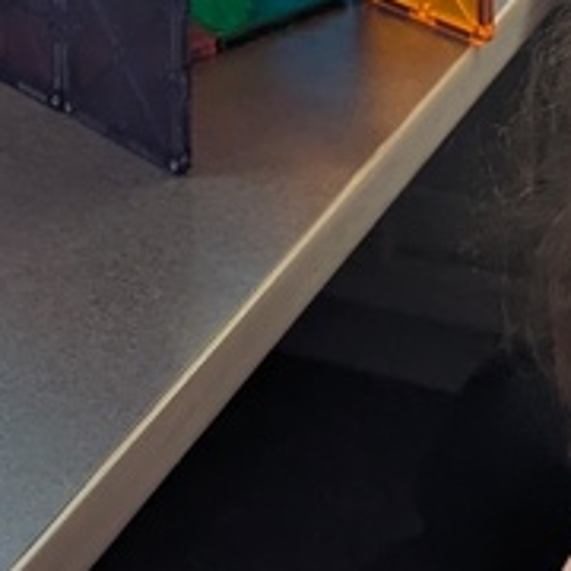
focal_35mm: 121
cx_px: 395
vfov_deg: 13.9
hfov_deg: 14.4
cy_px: -152
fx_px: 2258
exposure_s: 1/126
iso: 582
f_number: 1.85
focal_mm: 6.81
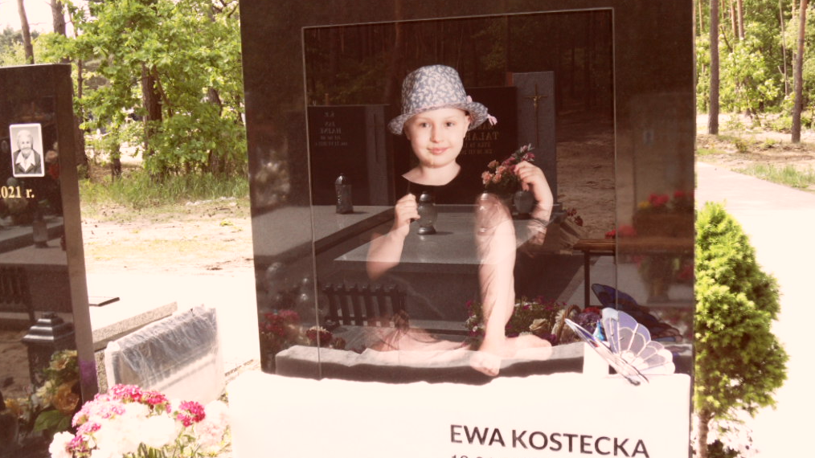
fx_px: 951
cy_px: 245
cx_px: 406
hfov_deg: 46.4
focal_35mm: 44
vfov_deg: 27.1
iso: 80
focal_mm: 6.5
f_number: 3.6
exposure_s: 1/180
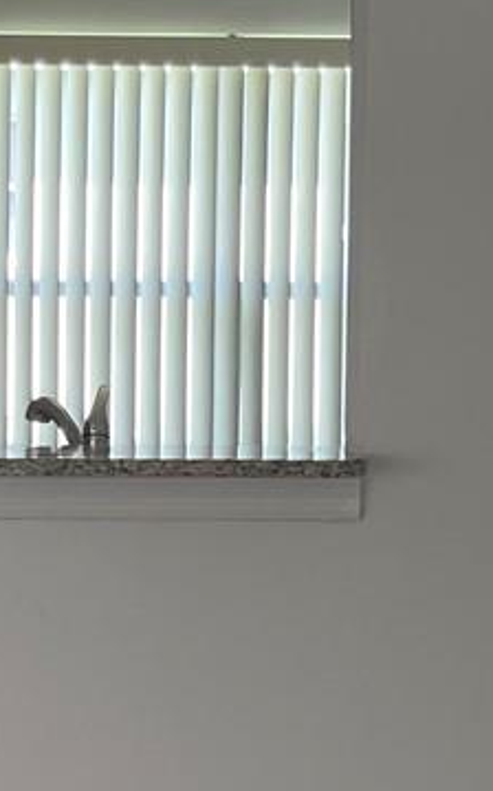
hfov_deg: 10.5
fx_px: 2647
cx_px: -48
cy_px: 335
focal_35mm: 123
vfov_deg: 17.0
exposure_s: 1/120
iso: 64
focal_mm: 5.1
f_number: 1.6
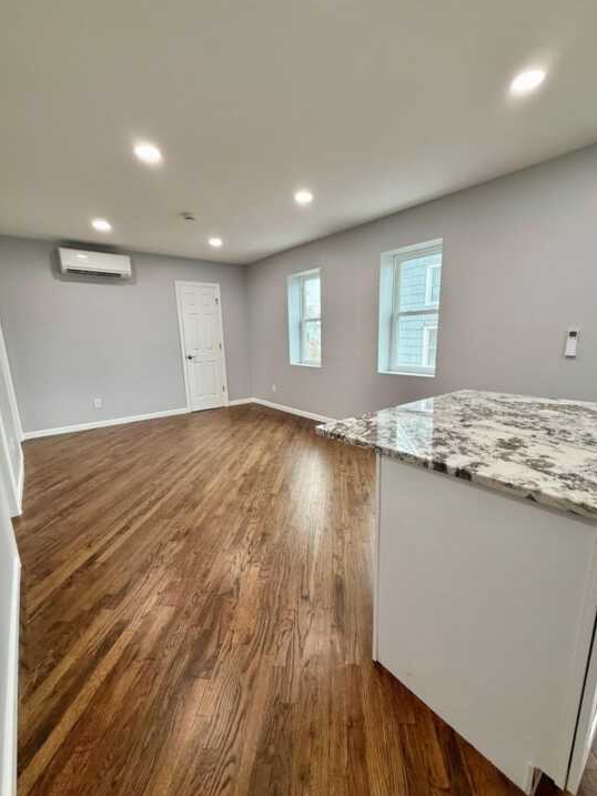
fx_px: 345
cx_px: 310
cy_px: 411
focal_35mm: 15
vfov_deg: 98.1
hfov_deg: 81.7
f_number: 2.2
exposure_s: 1/120
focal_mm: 2.22
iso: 160
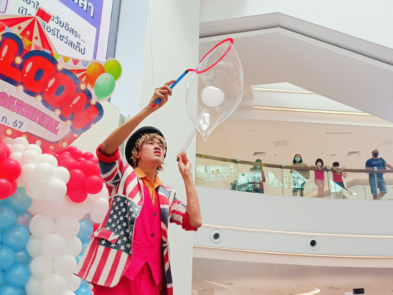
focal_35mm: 40
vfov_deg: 36.0
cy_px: 148
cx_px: 196
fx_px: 454
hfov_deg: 46.8
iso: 227
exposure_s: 1/50
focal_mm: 4.7
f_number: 1.7
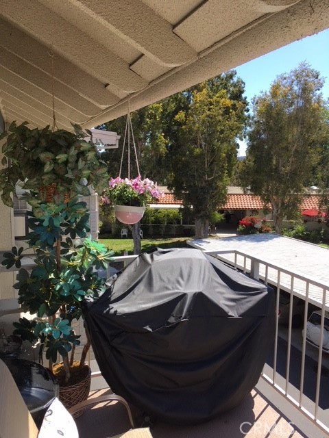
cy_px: 219
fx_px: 367
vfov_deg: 61.7
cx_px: 164
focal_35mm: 29
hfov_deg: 48.2
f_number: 2.2
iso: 25
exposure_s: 1/739
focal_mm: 4.15
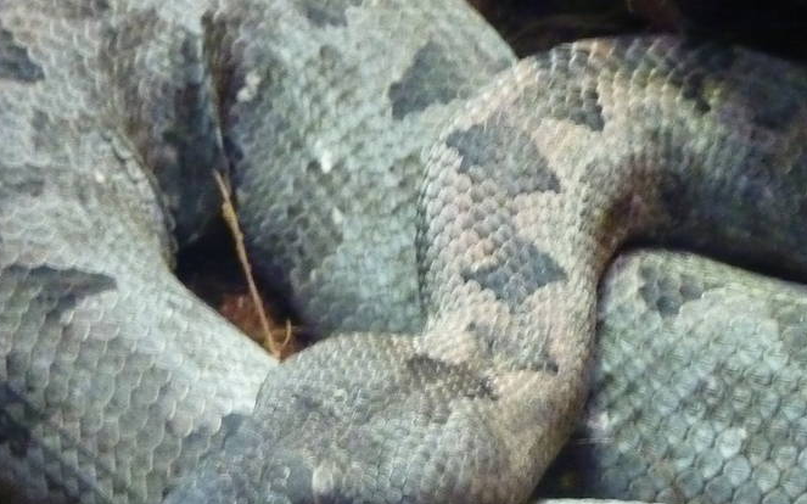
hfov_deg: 13.8
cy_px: 438
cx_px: 537
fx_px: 3320
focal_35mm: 151
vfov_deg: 8.7
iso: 800
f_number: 3.9
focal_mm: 9.7
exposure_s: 1/13
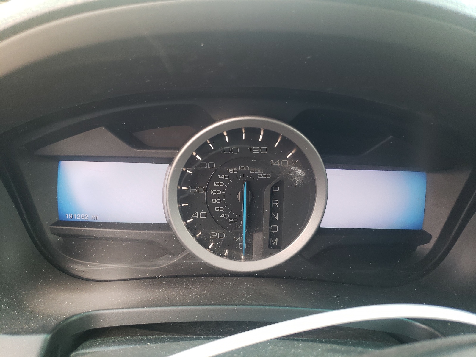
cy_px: 178
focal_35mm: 26
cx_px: 238
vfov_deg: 53.1
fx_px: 358
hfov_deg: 67.3
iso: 76
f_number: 1.5
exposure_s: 1/60.2
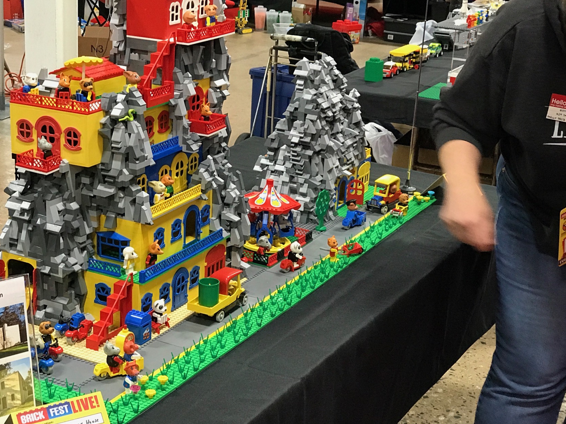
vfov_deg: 21.3
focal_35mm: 69
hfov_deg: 28.1
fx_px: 1128
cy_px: 195
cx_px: 240
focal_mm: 6.6
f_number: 2.8
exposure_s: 1/60
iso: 320
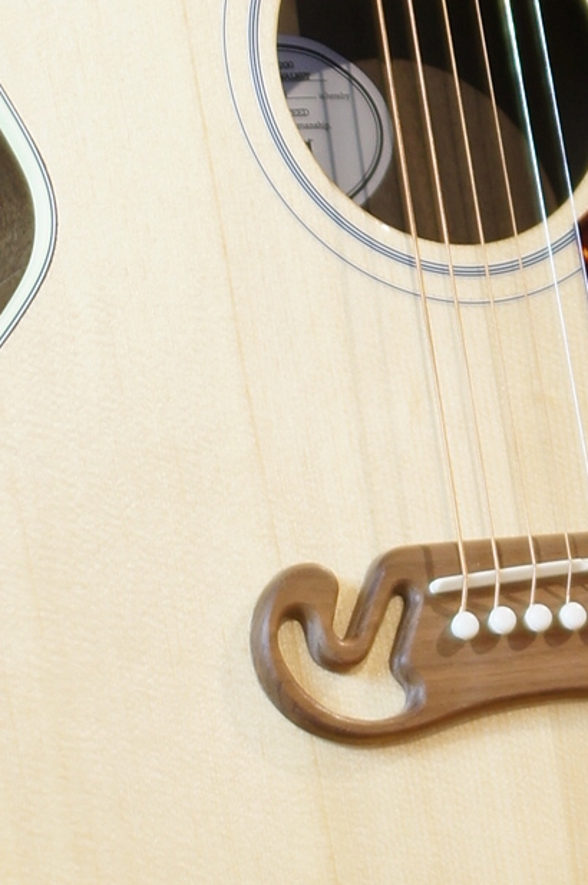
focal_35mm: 278
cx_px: 462
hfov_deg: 4.9
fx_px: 6826
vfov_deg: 7.4
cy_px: 425
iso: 100
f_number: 4.5
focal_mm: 50
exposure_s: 1/10
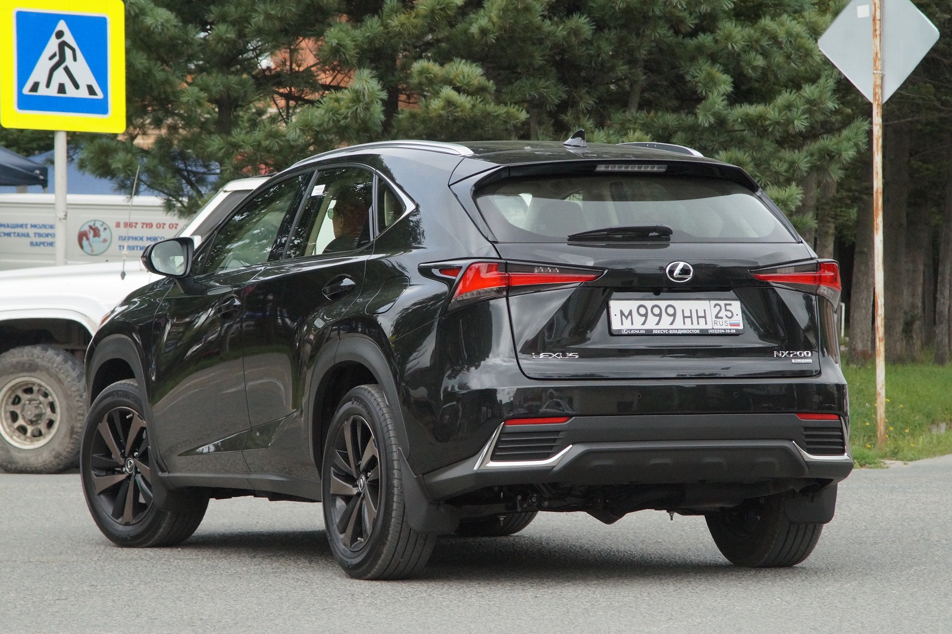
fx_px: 4361
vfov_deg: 8.3
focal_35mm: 165
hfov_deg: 12.5
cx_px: 476
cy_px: 317
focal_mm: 110
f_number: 9
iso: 1600
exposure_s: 1/1250
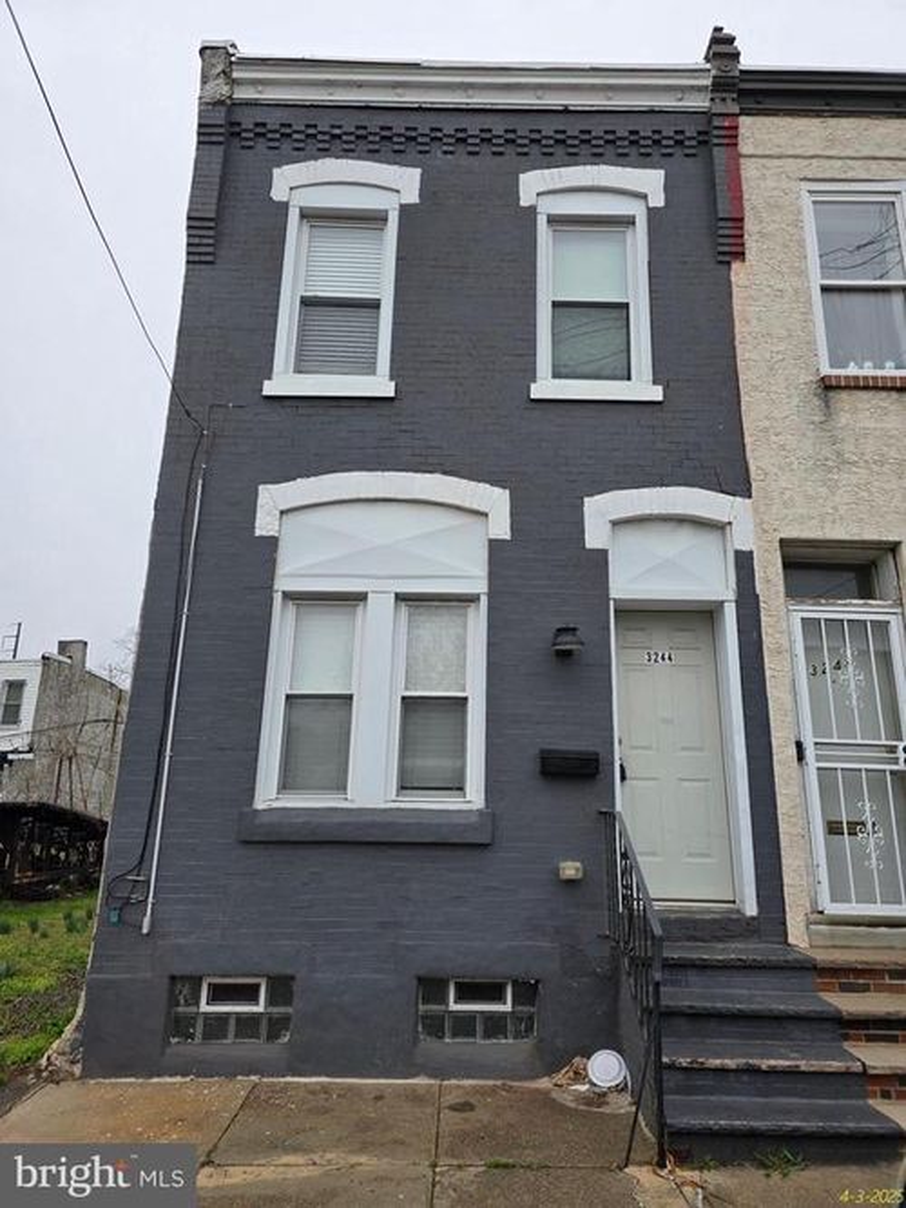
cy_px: 604
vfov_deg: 73.9
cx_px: 453
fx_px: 803
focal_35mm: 23
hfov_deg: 58.9
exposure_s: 1/344
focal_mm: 6.3
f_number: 1.7
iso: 12
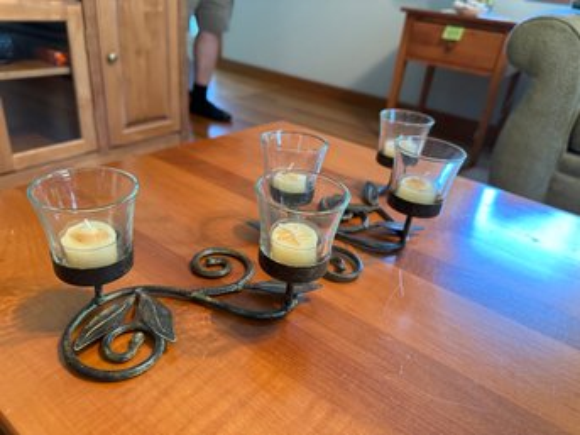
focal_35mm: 24
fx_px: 402
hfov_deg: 71.6
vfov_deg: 56.8
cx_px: 290
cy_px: 218
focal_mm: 6.86
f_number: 1.78
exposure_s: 1/60
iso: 640
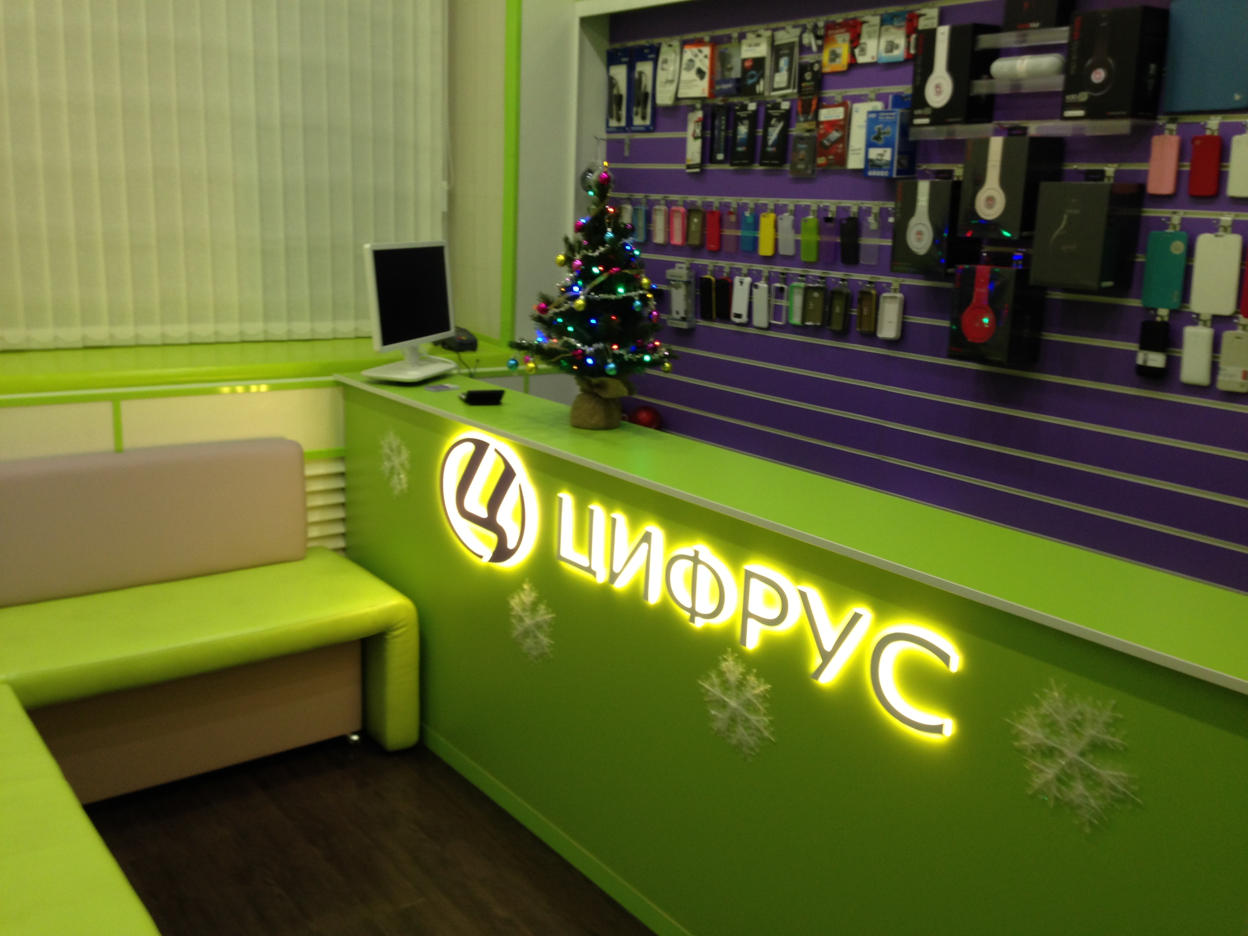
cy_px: 468
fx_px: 1190
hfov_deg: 55.4
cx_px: 624
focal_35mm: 33
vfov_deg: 42.9
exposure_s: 1/20
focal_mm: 4.12
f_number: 2.4
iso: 64
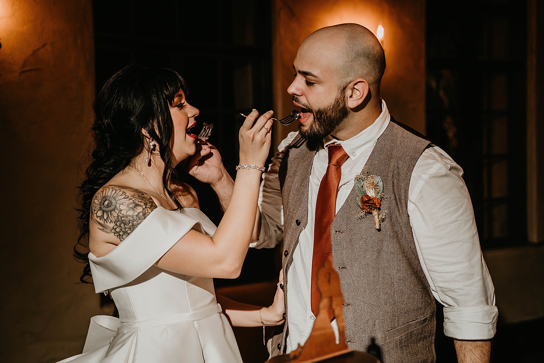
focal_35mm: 53
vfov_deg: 25.5
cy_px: 182
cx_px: 272
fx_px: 801
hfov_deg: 37.5
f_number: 2.8
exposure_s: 1/200
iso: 640
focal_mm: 53
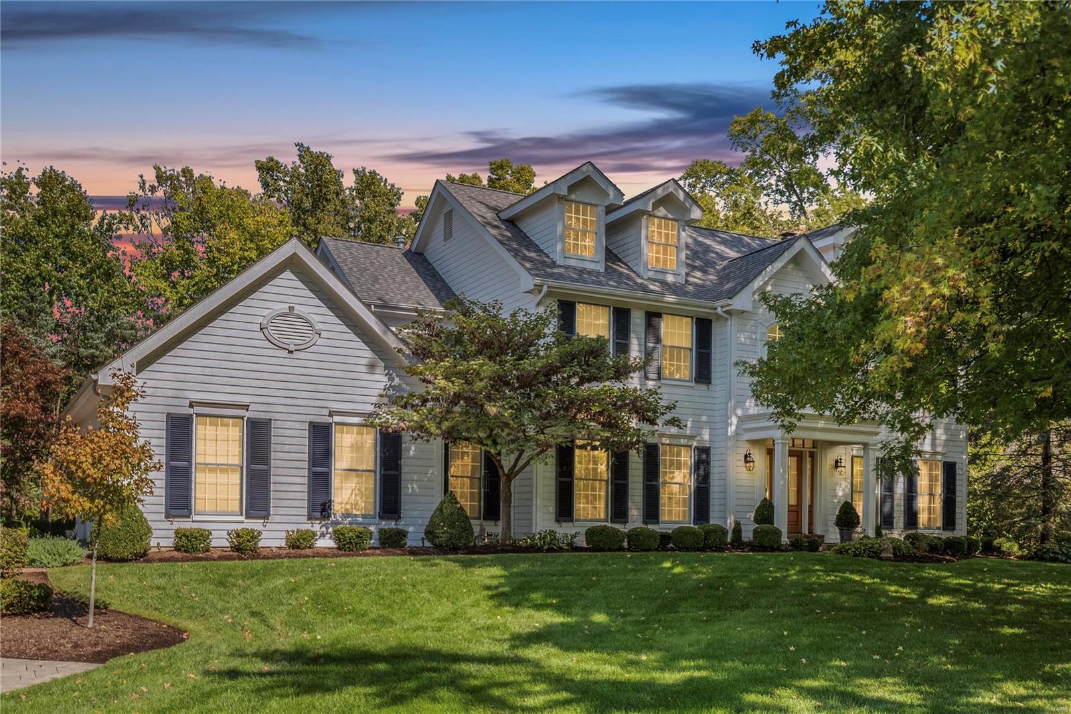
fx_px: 1011
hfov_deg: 55.8
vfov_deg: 38.9
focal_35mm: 34
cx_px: 536
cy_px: 357
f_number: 8
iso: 400
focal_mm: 17
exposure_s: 1/125
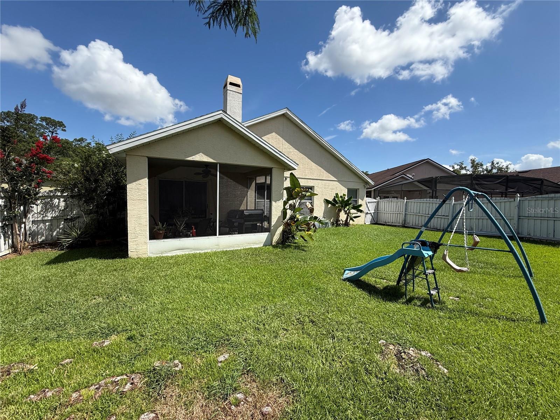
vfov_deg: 85.7
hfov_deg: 102.1
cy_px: 210
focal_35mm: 14
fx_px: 226
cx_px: 280
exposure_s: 1/2024
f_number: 2.2
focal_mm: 2.22
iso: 50
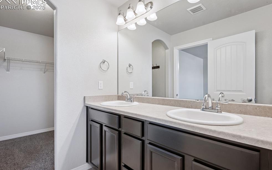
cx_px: 133
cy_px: 89
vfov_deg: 66.4
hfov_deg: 92.6
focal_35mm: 18
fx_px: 130
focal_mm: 16.5
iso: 100
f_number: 9
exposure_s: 1/1.25
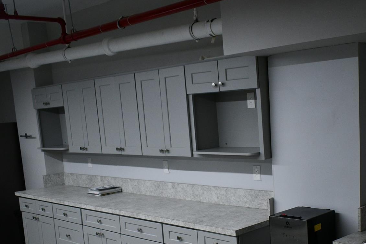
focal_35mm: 49
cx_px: 238
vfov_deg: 27.0
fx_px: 498
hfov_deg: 39.9
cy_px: 194
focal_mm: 18
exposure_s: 1/250
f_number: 3.5
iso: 720
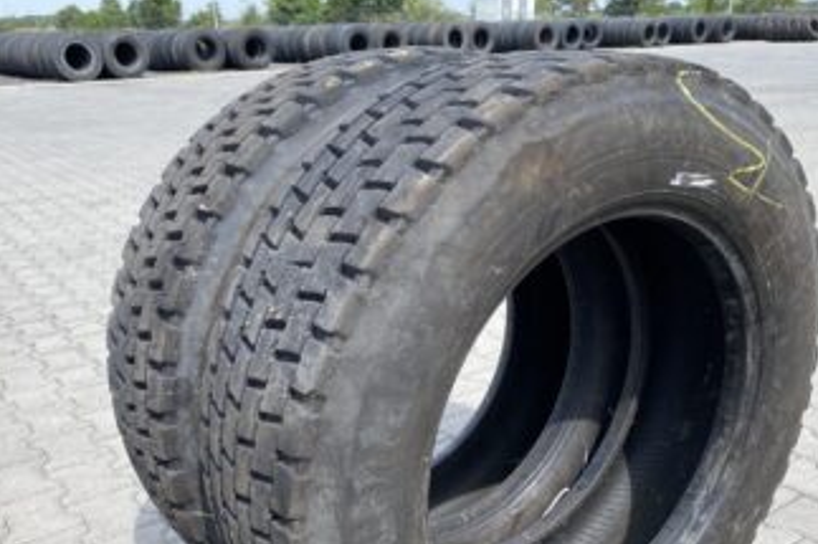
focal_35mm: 36
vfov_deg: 36.2
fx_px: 818
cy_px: 391
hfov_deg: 53.0
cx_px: 458
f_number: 1.8
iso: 32
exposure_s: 1/1016
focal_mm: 4.25
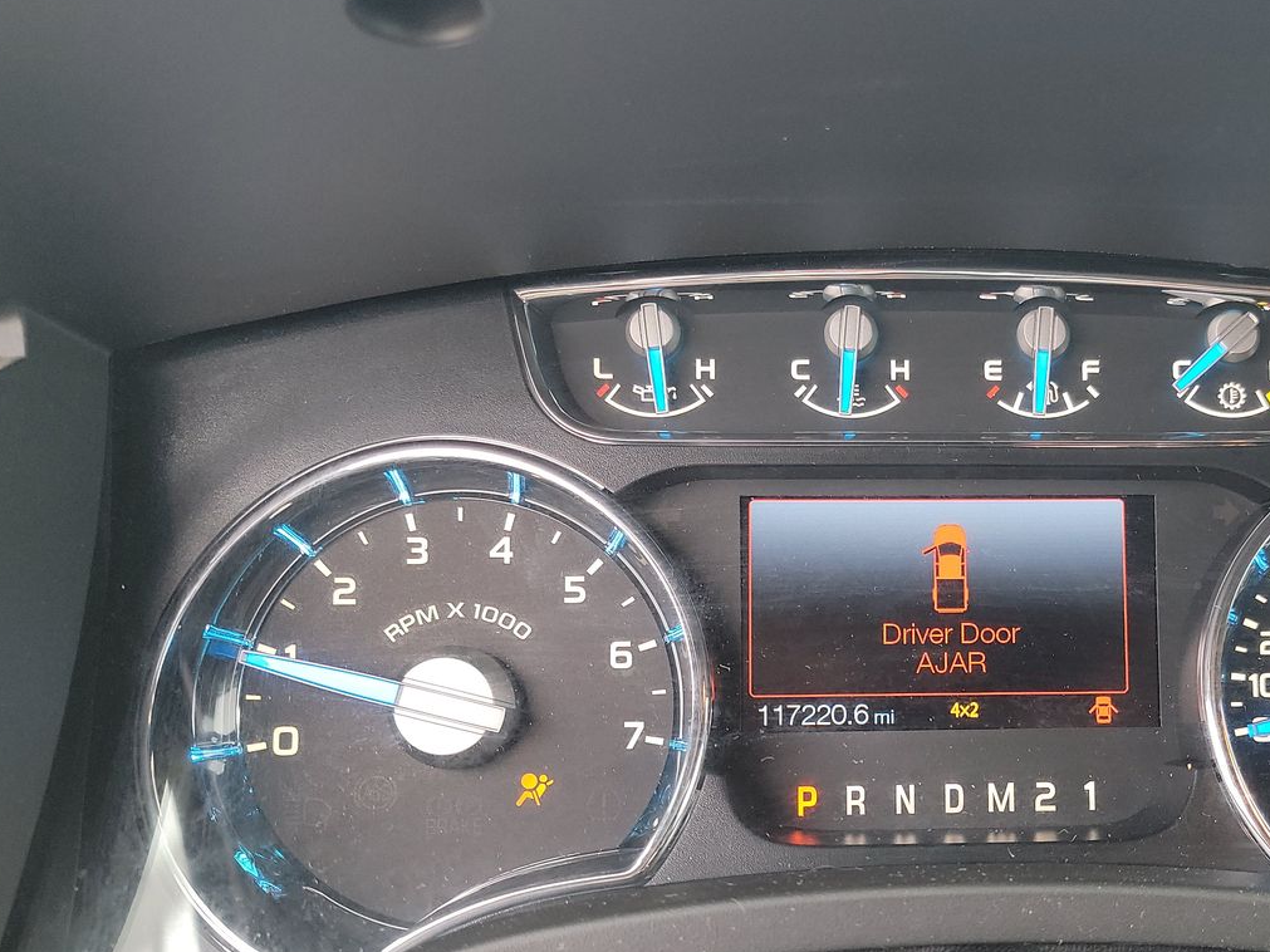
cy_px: 614
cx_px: 926
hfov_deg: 47.5
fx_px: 1394
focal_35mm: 38
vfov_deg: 37.4
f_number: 1.8
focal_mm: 6.7
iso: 278
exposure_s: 1/59
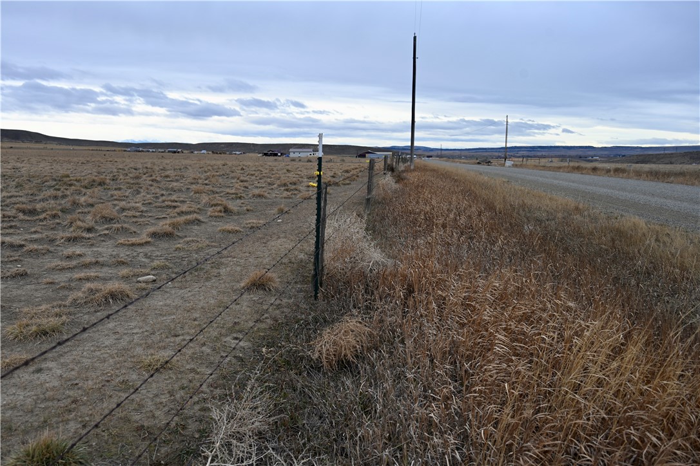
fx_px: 603
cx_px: 350
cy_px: 233
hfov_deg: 60.3
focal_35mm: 31
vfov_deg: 42.3
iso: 200
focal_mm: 31
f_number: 5.6
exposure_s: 1/250
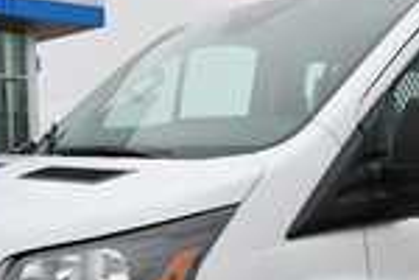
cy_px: 284
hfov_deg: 24.9
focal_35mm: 80
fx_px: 931
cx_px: 341
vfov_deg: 16.7
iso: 200
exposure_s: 1/250
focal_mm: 20
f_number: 6.3
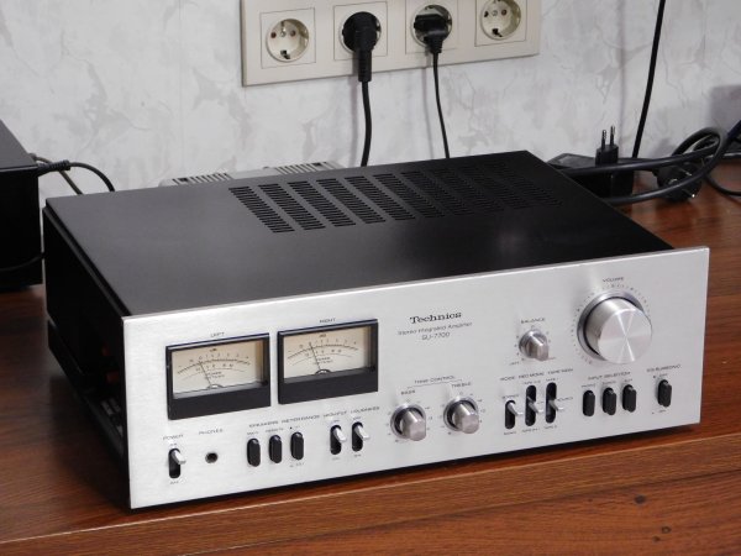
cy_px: 278
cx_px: 370
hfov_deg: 19.8
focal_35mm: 99
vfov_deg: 14.9
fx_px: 2119
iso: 640
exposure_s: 1/30
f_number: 4.6
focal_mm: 17.6
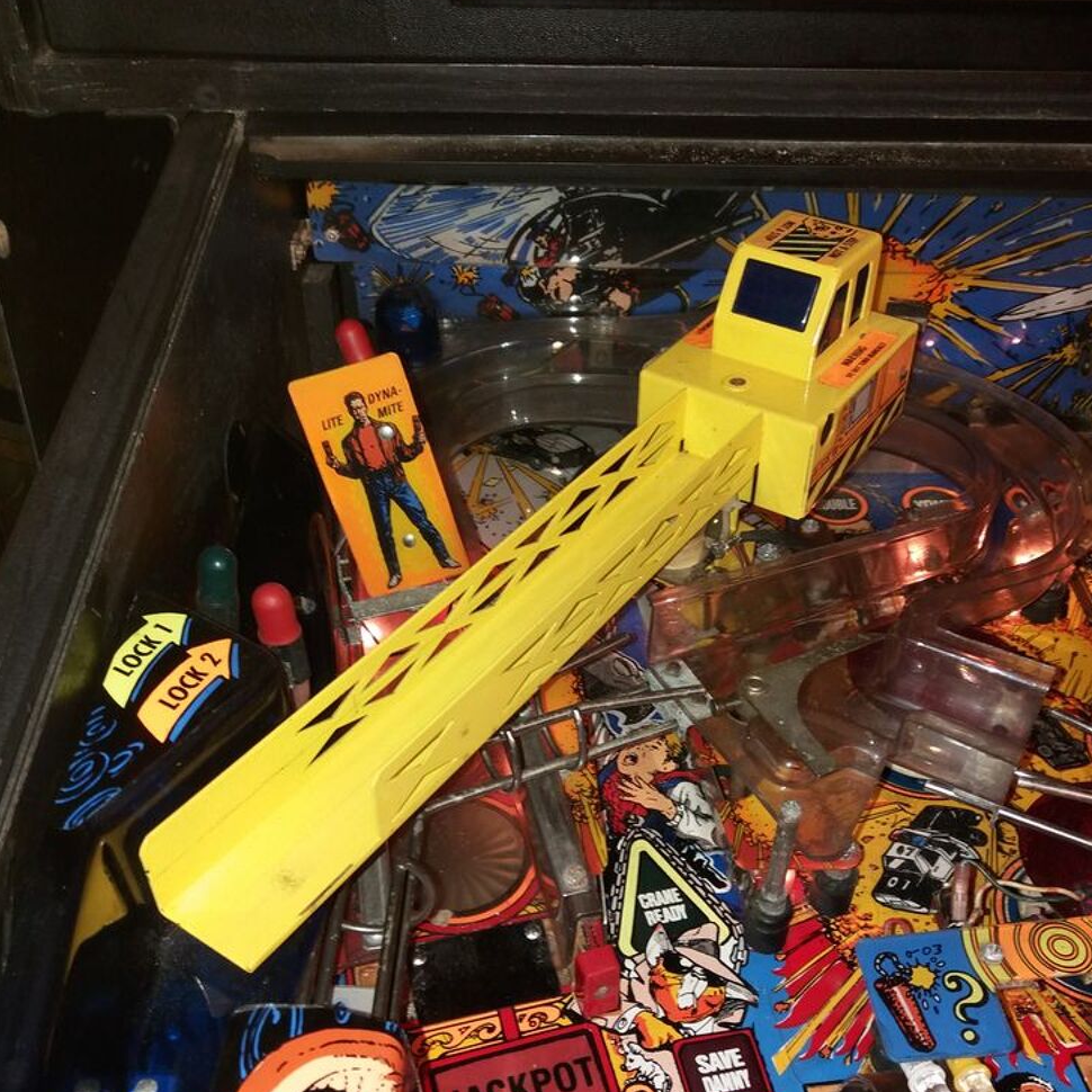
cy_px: 686
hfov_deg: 48.4
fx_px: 1213
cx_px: 556
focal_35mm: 34
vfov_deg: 48.0
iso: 64
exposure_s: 1/33
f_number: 1.9
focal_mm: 3.7
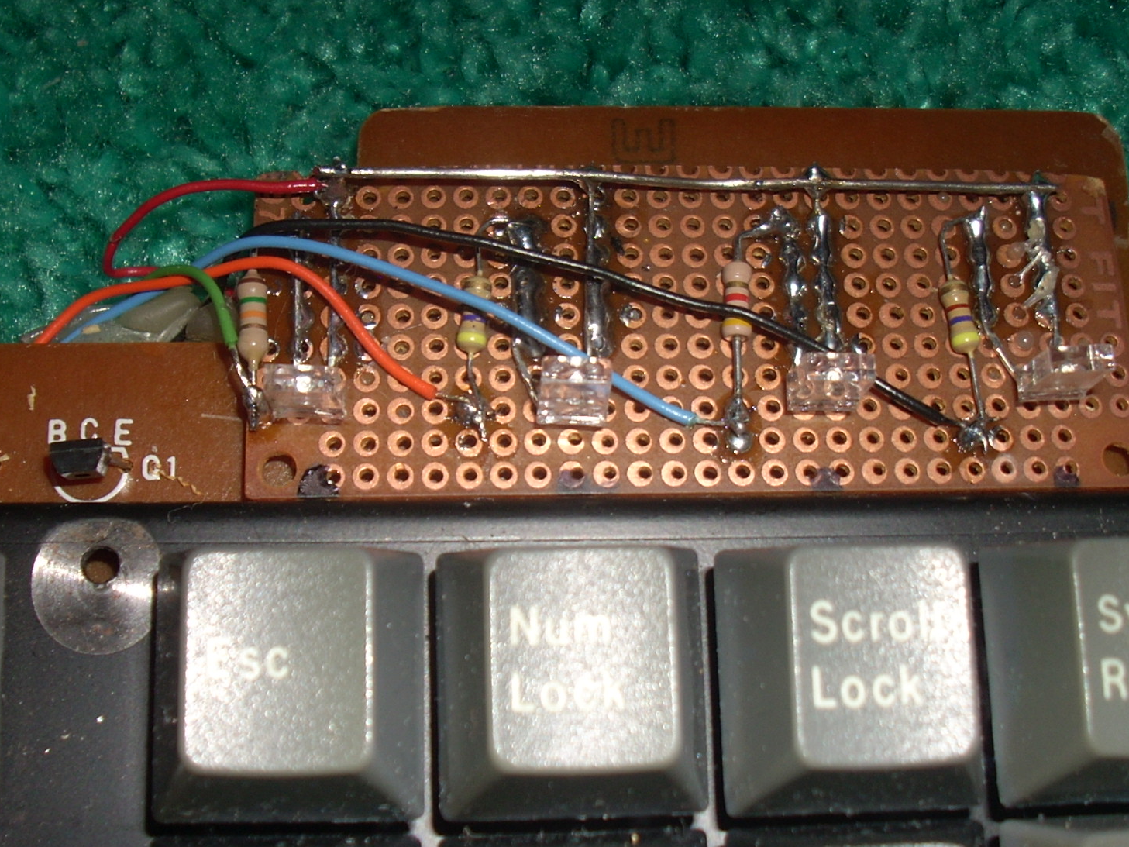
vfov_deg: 28.0
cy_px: 383
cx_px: 511
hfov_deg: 36.8
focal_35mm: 52
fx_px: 1696
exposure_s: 1/60
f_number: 5.6
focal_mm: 6.2
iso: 64
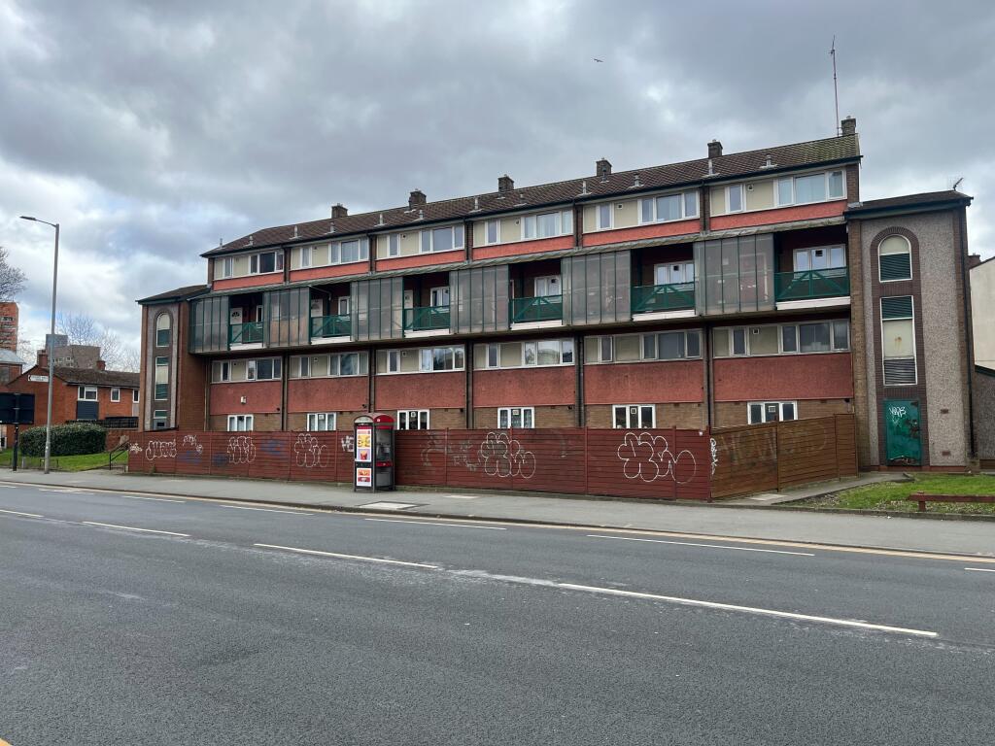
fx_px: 747
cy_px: 373
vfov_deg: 53.1
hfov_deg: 67.3
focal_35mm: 26
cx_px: 498
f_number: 1.6
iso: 50
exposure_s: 1/1140
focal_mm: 5.1
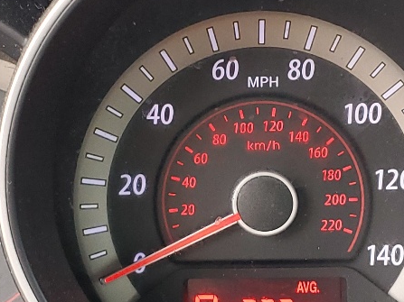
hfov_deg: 21.1
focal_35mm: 93
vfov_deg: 15.9
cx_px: 218
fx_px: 1085
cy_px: 156
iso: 100
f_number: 1.5
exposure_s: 1/60.2
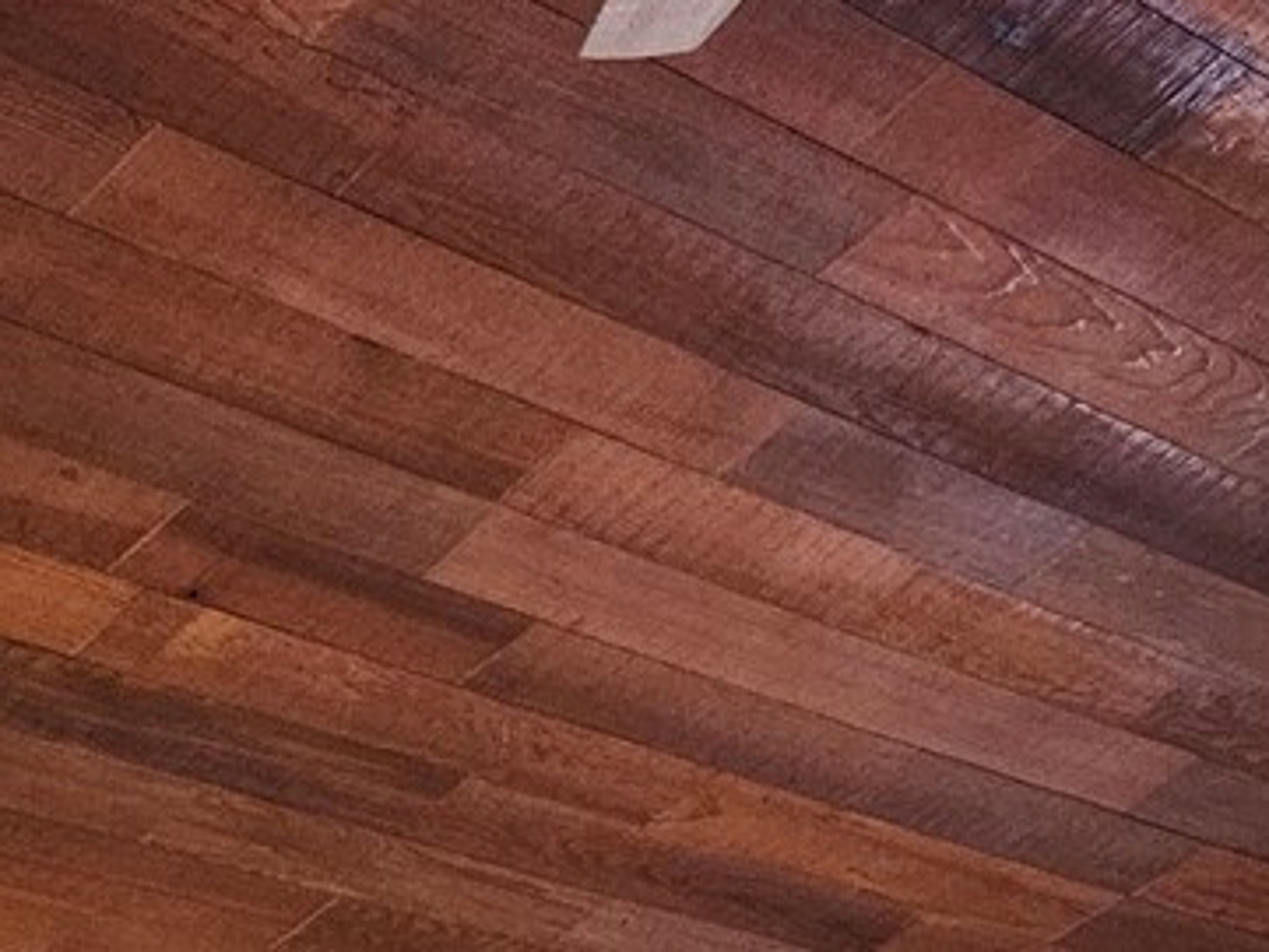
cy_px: 1883
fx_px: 3740
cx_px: 671
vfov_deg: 12.8
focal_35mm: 102
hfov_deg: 19.3
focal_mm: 5.4
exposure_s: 1/120
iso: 800
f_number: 1.8
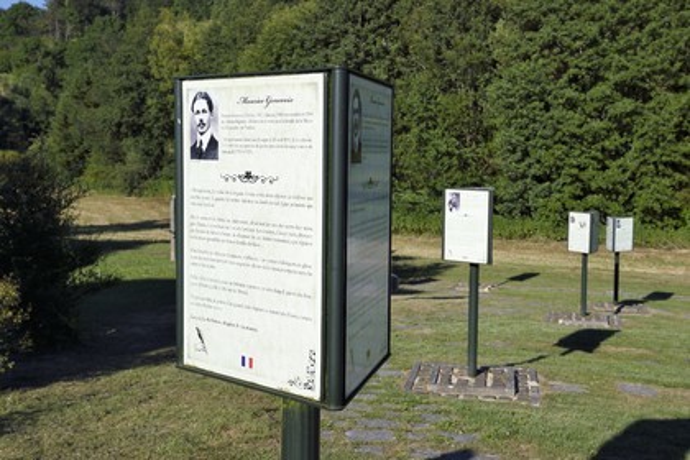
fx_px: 920
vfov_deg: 28.1
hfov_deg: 41.1
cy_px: 230
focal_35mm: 48
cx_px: 345
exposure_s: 1/250
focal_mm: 48
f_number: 14
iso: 200
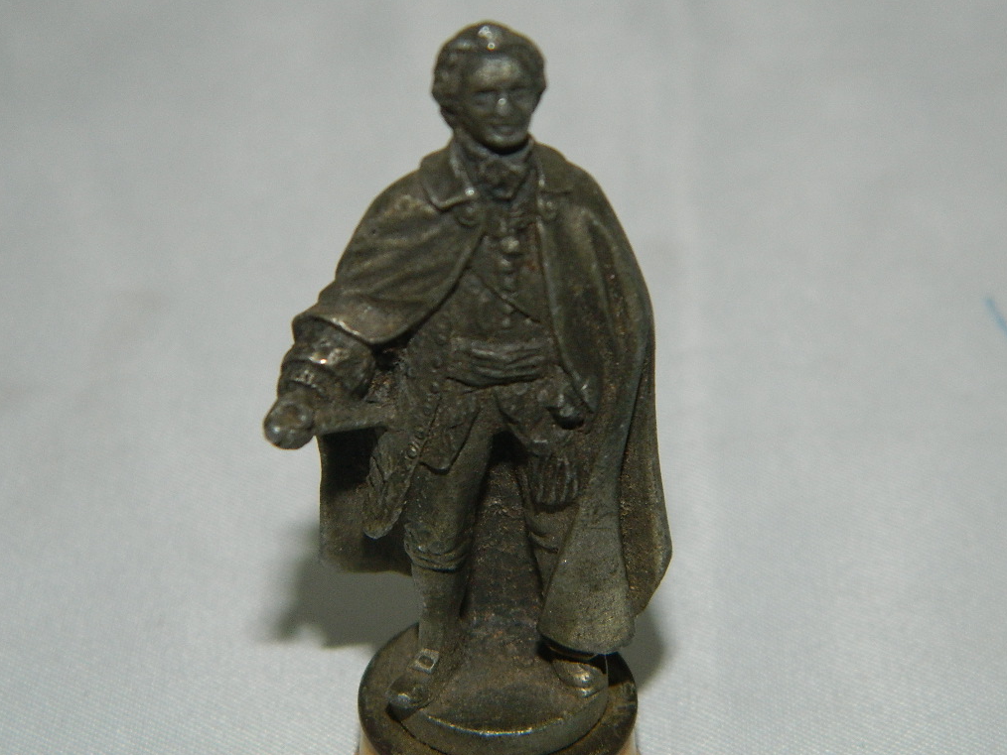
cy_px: 378
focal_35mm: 104
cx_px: 503
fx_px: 3026
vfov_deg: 14.2
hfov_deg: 18.9
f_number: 12.6
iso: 200
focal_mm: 18.6
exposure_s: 1/60
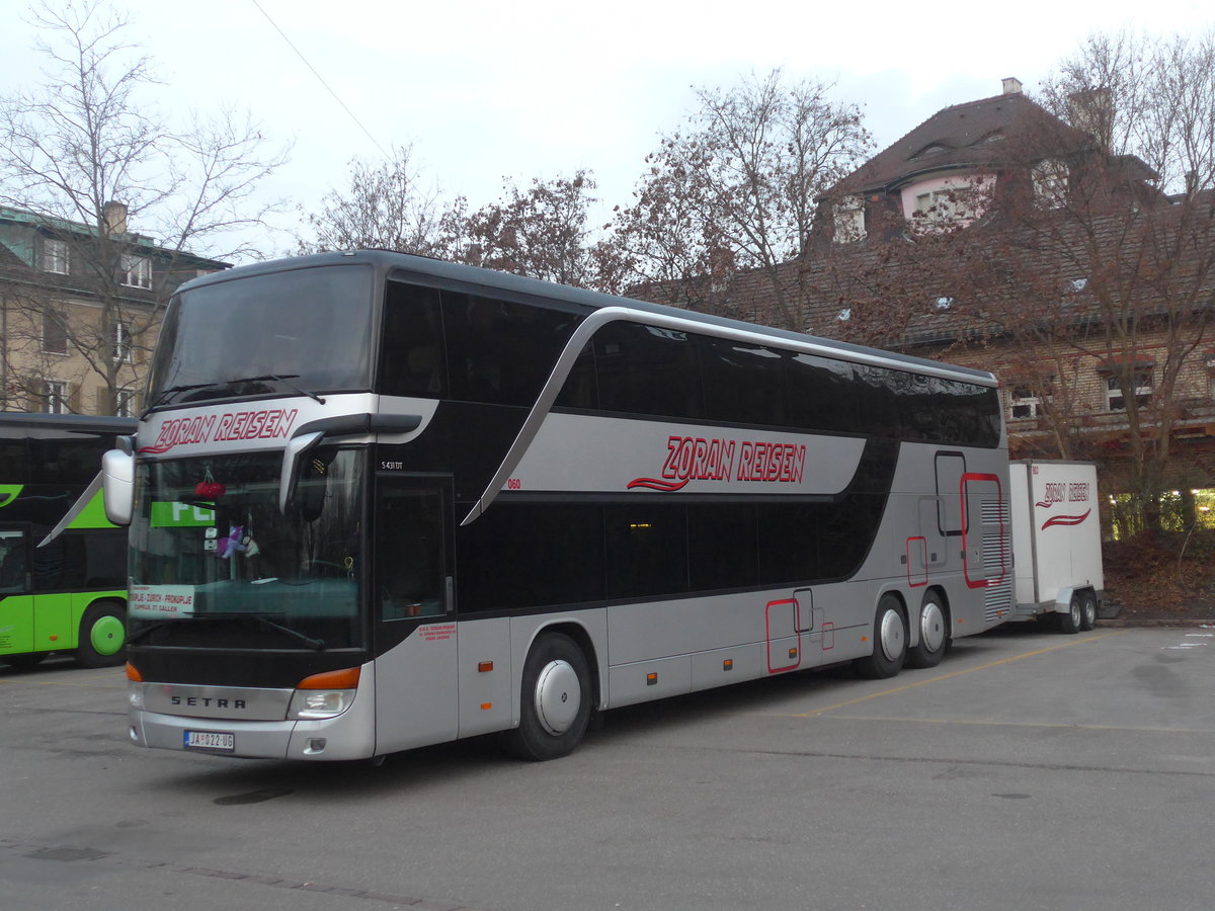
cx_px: 608
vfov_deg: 32.9
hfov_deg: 42.9
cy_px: 456
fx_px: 1544
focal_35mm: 44
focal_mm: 9
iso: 400
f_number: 2.8
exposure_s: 1/40
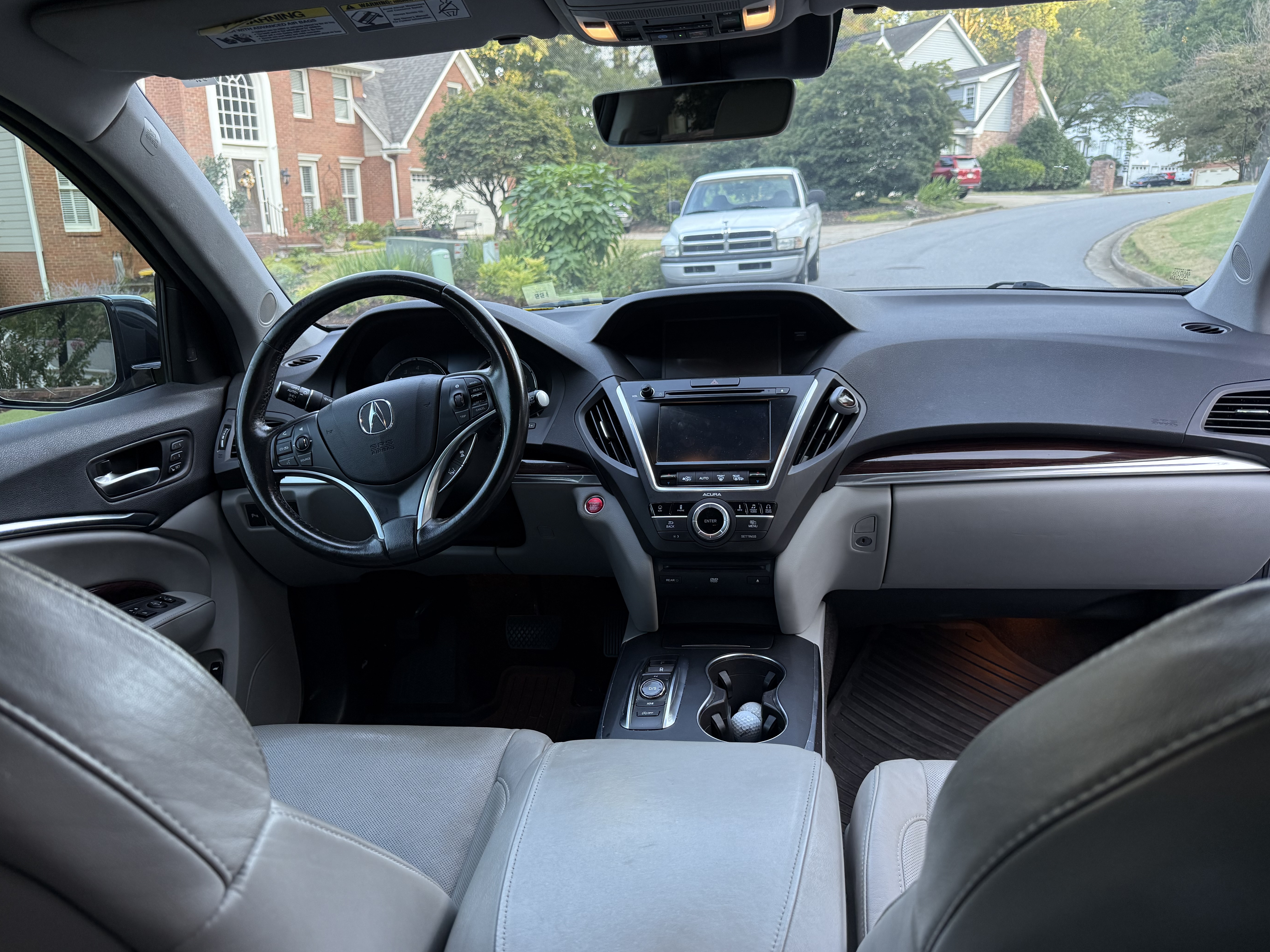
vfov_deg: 54.9
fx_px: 917
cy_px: 491
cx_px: 641
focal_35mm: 25
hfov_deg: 69.4
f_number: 1.78
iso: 200
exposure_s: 1/121
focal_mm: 6.76
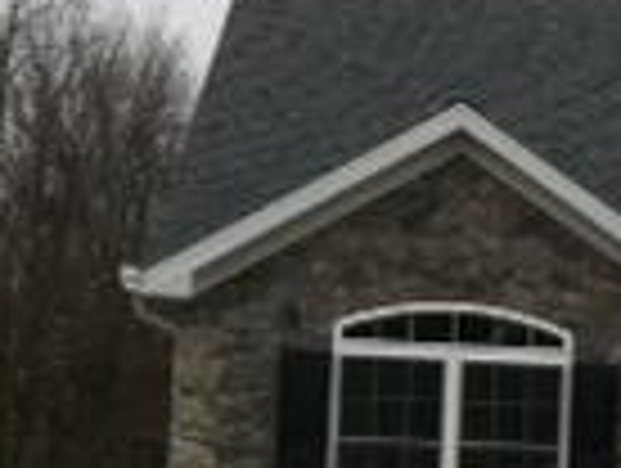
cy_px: 432
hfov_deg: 10.7
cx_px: 1386
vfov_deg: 9.1
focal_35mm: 162
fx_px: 2911
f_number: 2.8
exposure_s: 1/280
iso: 80
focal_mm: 3.85
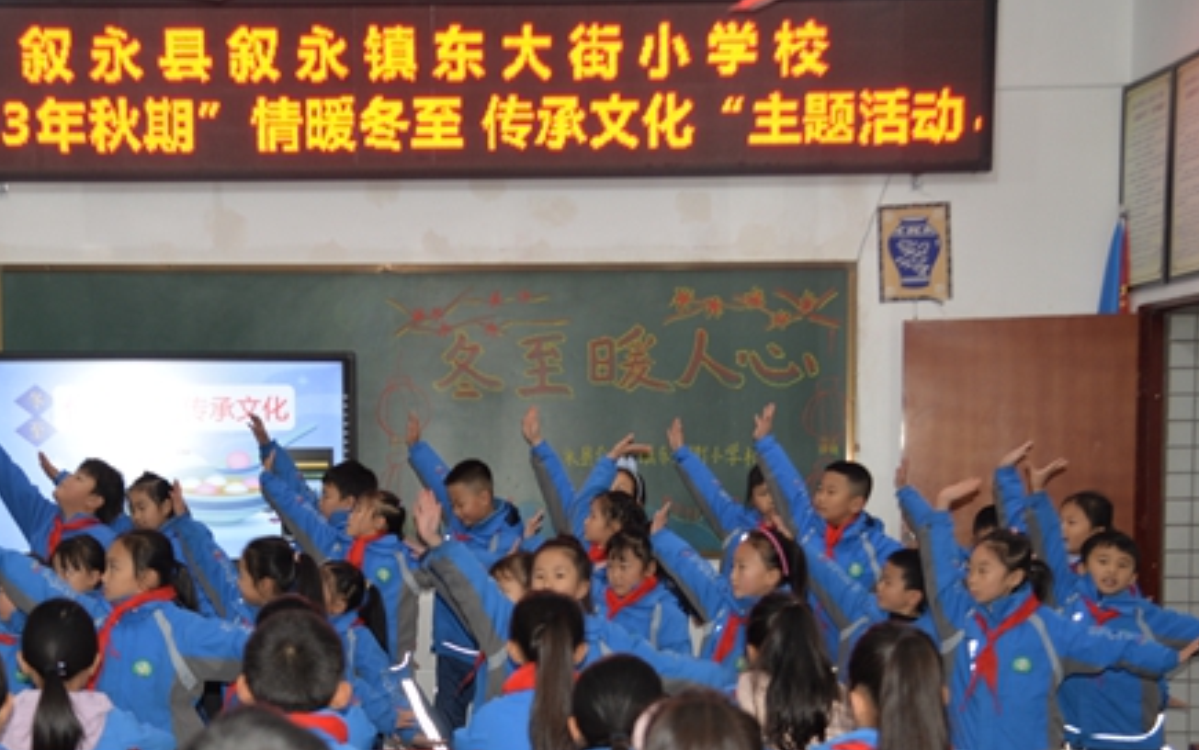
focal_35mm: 66
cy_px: 561
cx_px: 419
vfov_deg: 19.6
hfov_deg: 30.9
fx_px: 2157
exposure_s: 1/60
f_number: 4
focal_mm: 44
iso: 450
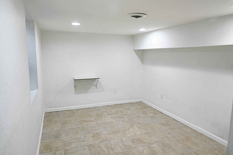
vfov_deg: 53.1
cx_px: 116
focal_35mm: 24
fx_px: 155
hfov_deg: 73.7
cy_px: 78
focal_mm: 24
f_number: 4
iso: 640
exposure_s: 1/160
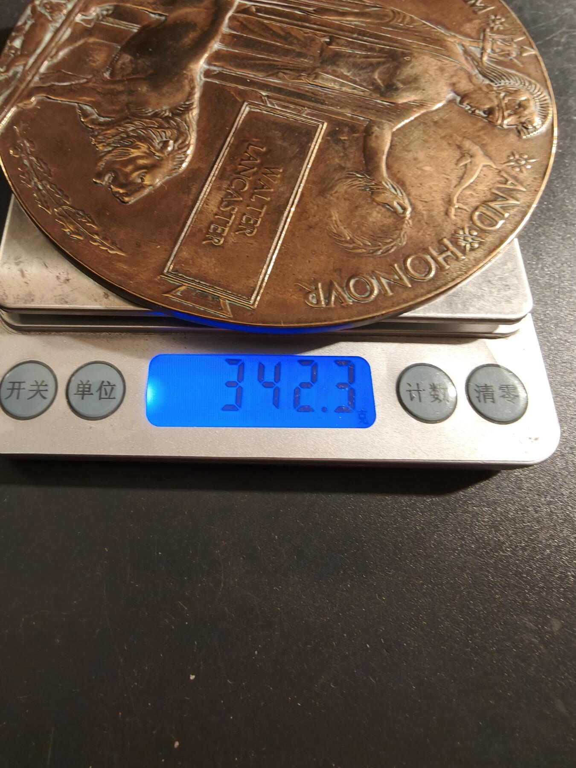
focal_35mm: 23
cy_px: 384
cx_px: 288
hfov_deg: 58.9
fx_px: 510
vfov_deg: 73.9
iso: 400
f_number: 2
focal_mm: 2.32
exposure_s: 1/50
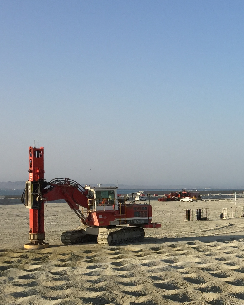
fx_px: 650
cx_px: 313
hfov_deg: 19.7
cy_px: 210
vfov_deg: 26.2
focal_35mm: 72
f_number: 2.2
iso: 32
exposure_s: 1/1980
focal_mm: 4.15
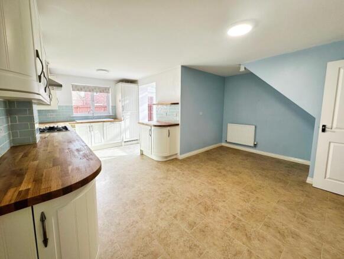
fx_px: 139
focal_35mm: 14
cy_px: 130
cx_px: 172
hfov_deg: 102.0
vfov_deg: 85.7
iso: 64
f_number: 2.2
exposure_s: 1/100
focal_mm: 2.22
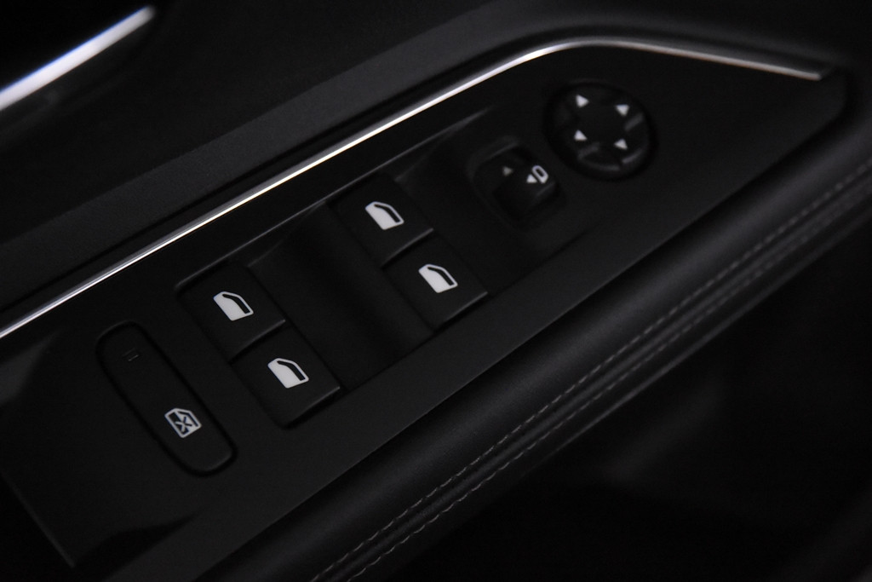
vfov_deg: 13.0
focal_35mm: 105
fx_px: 2544
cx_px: 436
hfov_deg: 19.5
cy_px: 291
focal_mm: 70
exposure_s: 1/125
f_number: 4
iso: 9000
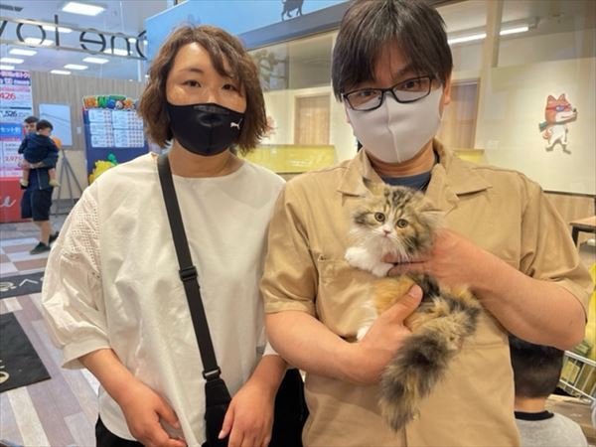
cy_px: 224
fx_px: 448
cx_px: 298
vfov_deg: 53.1
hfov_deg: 67.3
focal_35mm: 26
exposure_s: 1/120
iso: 100
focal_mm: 5.1
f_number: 1.6
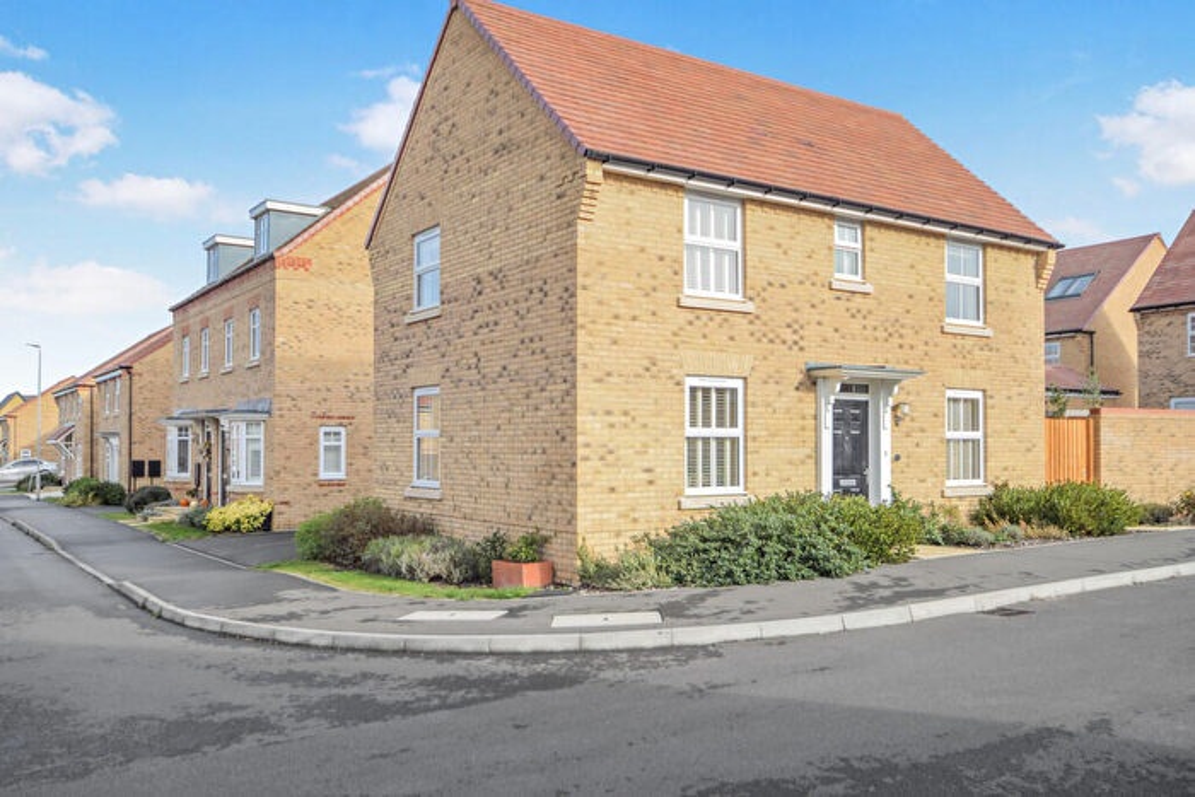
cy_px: 398
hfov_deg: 61.9
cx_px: 598
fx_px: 996
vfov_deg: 43.6
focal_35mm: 30
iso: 100
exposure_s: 1/160
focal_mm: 20
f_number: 5.3
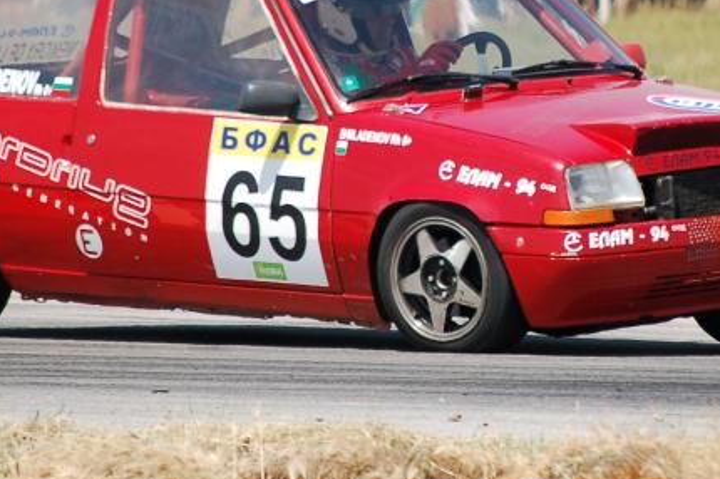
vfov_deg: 2.0
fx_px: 13569
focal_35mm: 679
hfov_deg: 3.0
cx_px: 506
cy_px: 83
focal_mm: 190
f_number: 5.6
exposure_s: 1/1000
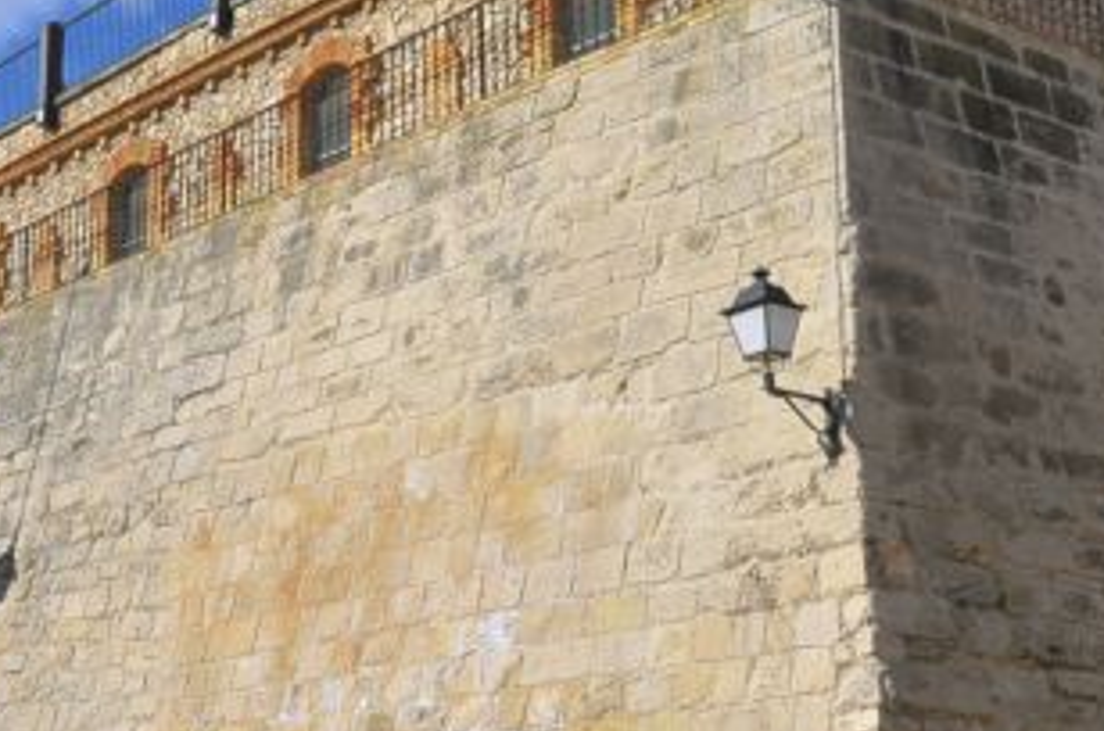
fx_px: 2387
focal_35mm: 78
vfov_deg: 17.4
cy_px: 460
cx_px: 409
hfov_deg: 26.0
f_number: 10
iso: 200
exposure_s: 1/400
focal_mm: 20
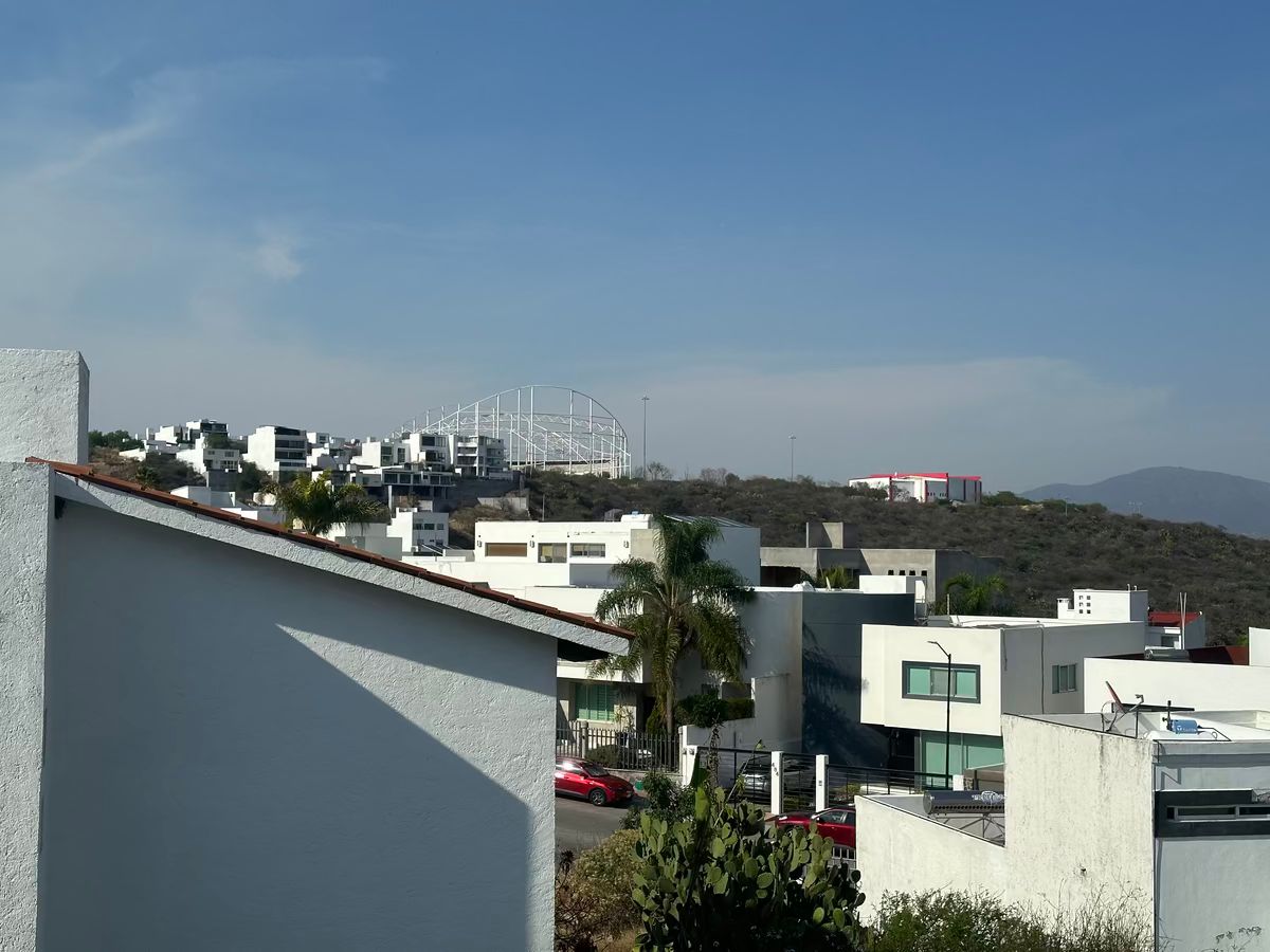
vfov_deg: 30.3
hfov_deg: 39.7
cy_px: 476
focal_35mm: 48
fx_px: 1761
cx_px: 635
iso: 64
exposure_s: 1/1289
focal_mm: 6.86
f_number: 1.78
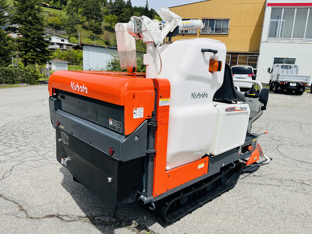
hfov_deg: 67.3
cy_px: 117
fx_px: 234
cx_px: 156
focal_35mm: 26
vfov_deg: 53.1
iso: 50
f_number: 1.6
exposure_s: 1/5076
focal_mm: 5.1
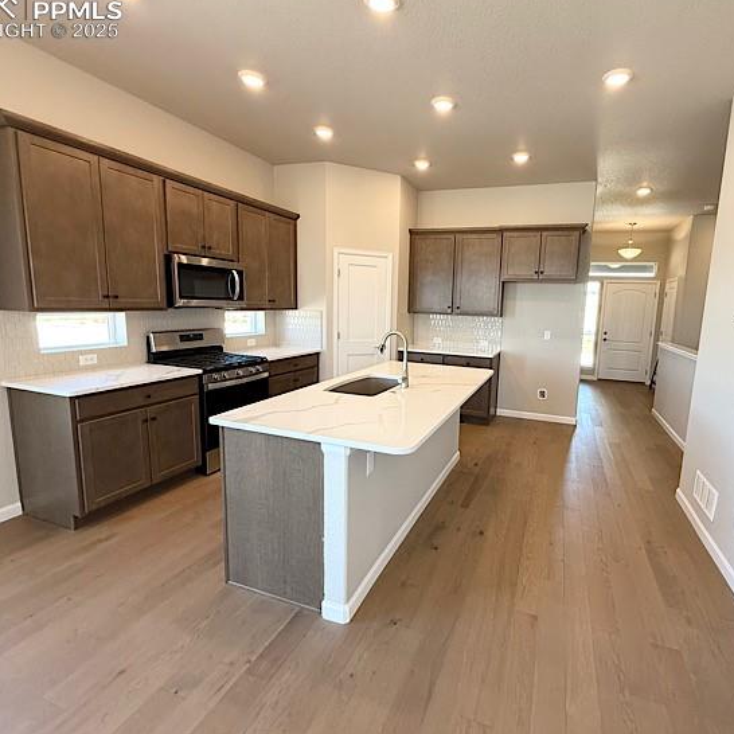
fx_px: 408
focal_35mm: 17
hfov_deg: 83.2
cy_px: 362
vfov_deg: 84.0
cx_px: 429
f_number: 2.2
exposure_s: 1/120
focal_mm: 2.22
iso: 160
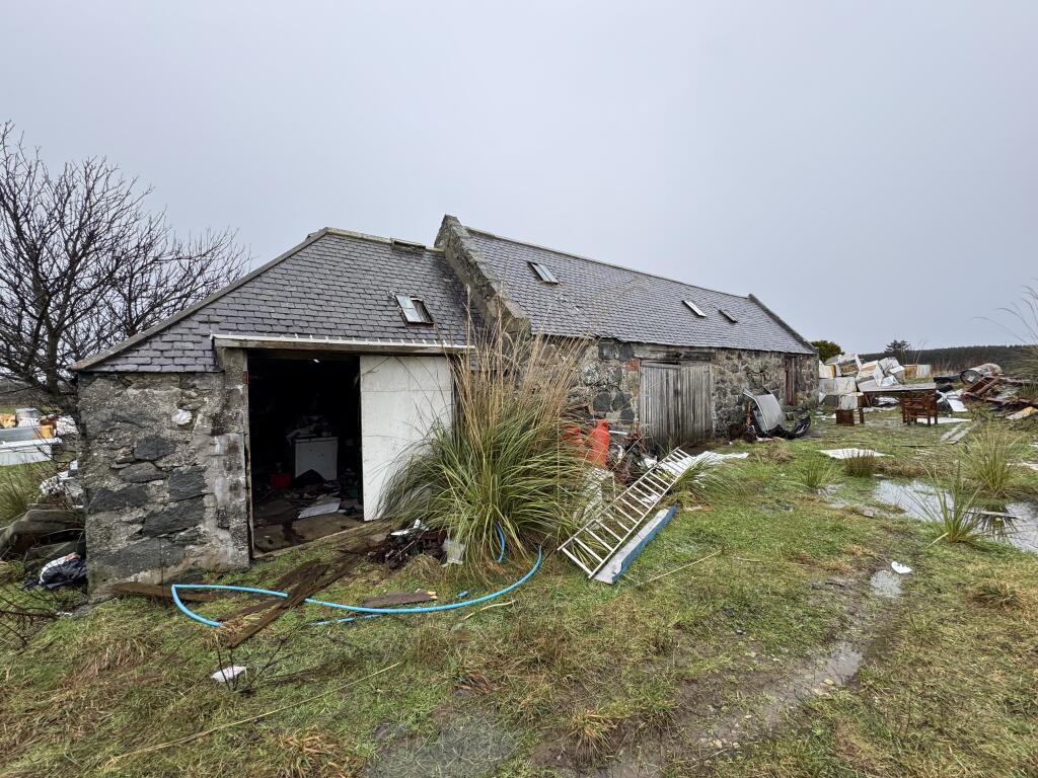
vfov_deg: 85.7
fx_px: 420
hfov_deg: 102.1
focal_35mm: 14
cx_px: 519
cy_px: 389
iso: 50
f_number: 2.2
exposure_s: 1/99
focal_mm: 2.22
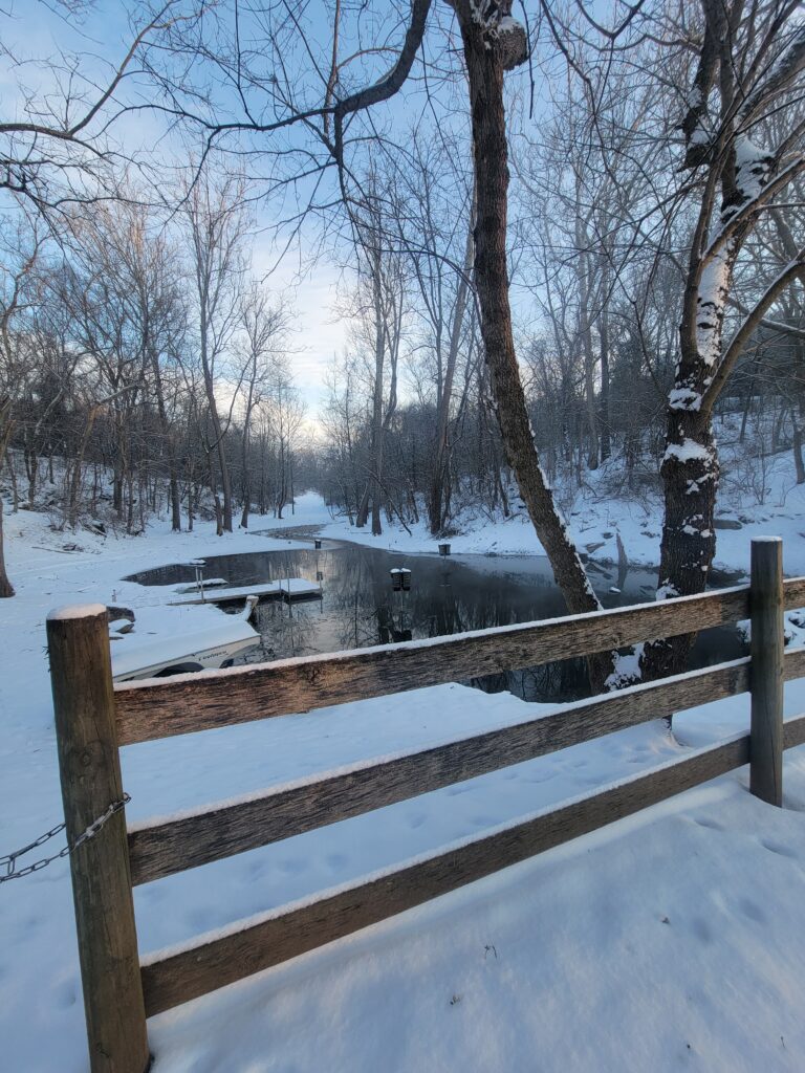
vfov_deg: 106.2
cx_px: 402
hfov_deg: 89.9
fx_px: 403
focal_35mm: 13
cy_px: 536
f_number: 2.2
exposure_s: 1/275
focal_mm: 2.2
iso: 50
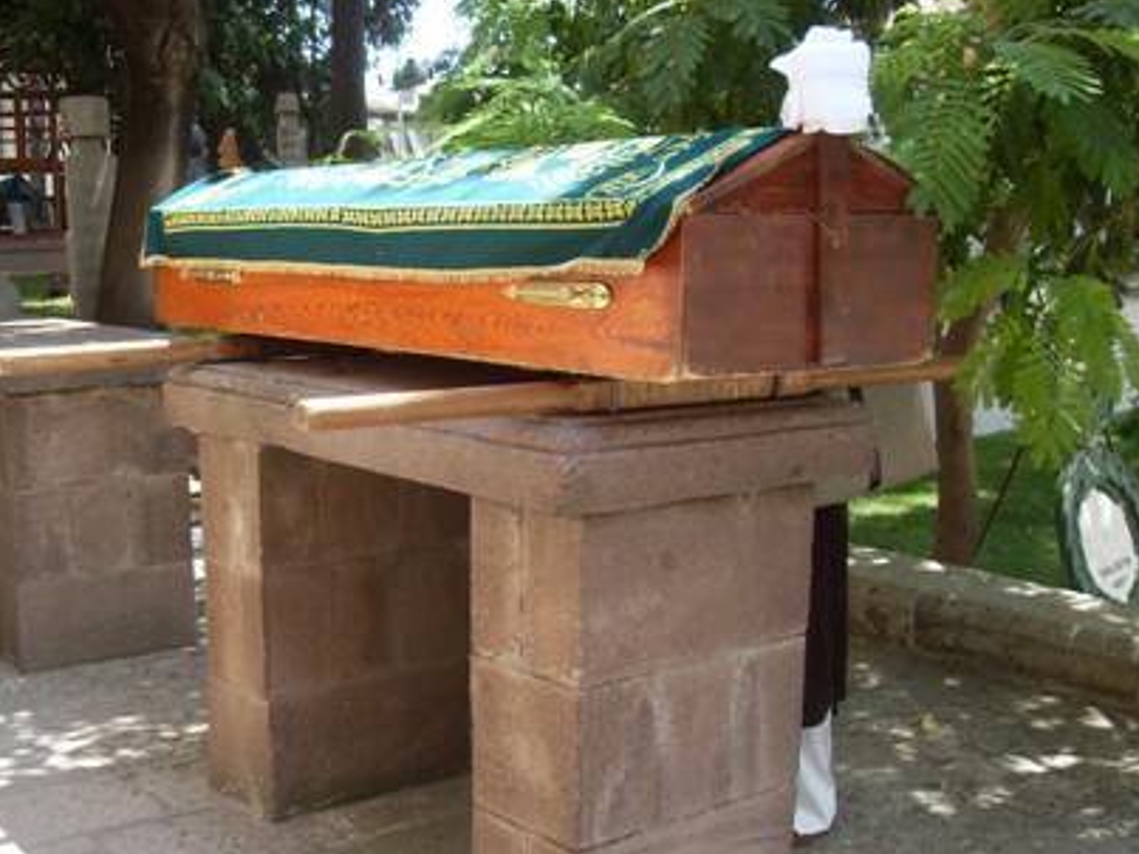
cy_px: 474
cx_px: 503
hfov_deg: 42.0
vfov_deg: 32.1
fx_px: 1480
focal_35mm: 45
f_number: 2.8
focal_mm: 6.3
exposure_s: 1/250
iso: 80
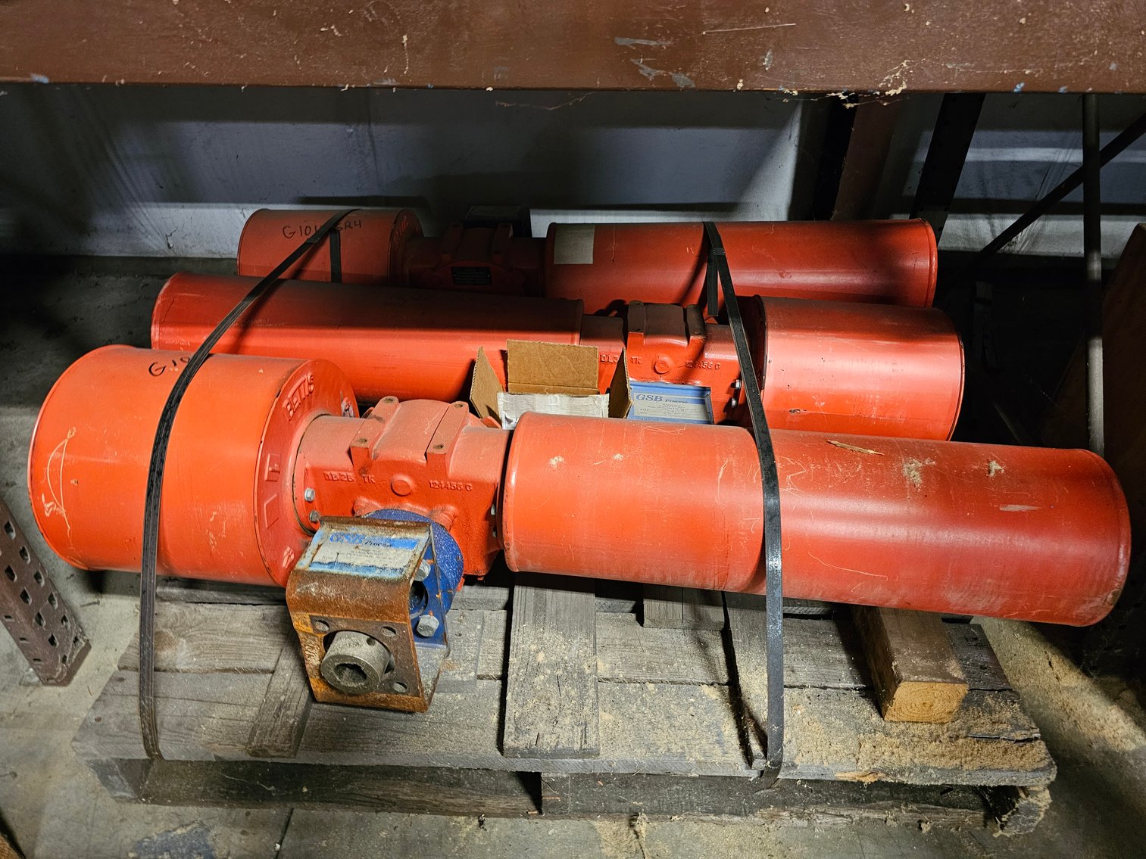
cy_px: 430
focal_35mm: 23
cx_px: 573
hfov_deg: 73.9
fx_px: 762
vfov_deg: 58.9
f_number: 1.7
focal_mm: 6.3
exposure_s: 1/24
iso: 500
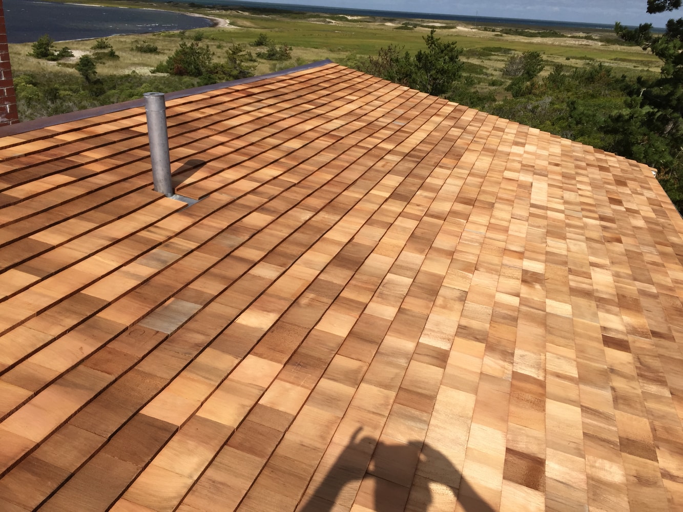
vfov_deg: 48.2
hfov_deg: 61.7
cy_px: 256
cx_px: 342
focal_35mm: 29
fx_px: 572
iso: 32
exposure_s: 1/3597
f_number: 2.2
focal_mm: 4.15
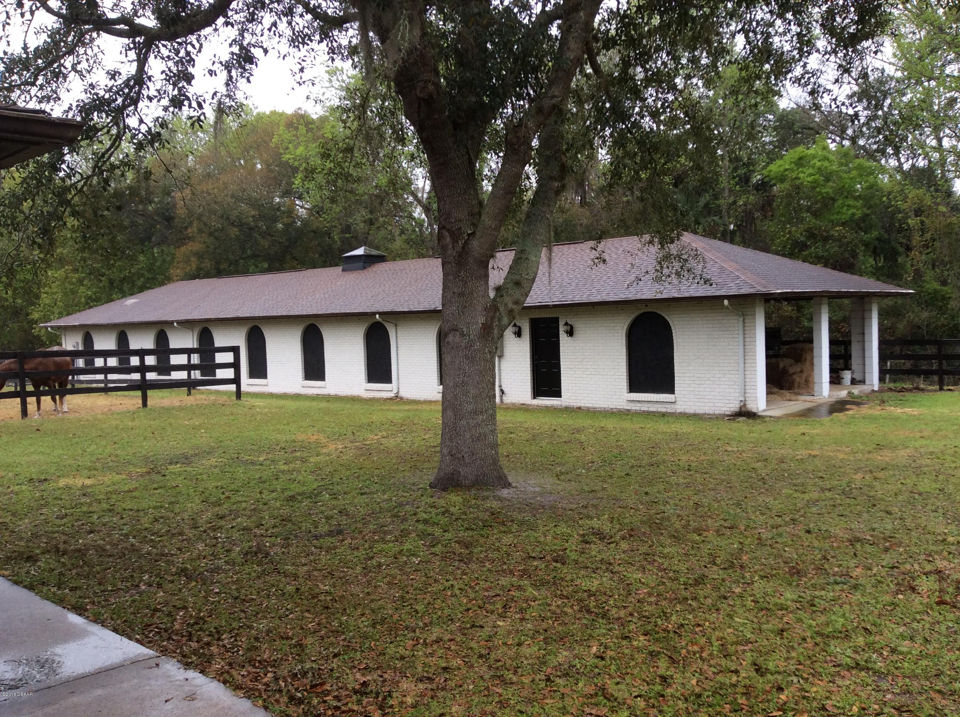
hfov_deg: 55.4
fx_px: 914
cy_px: 358
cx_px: 480
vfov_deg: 42.8
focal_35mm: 33
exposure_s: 1/40
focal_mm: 3.3
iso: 32
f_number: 2.4
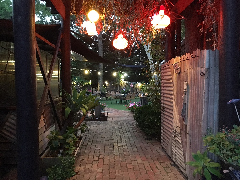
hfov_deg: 61.7
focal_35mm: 29
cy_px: 90
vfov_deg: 48.2
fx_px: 201
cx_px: 120
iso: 320
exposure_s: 1/17
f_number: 2.2
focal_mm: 4.15
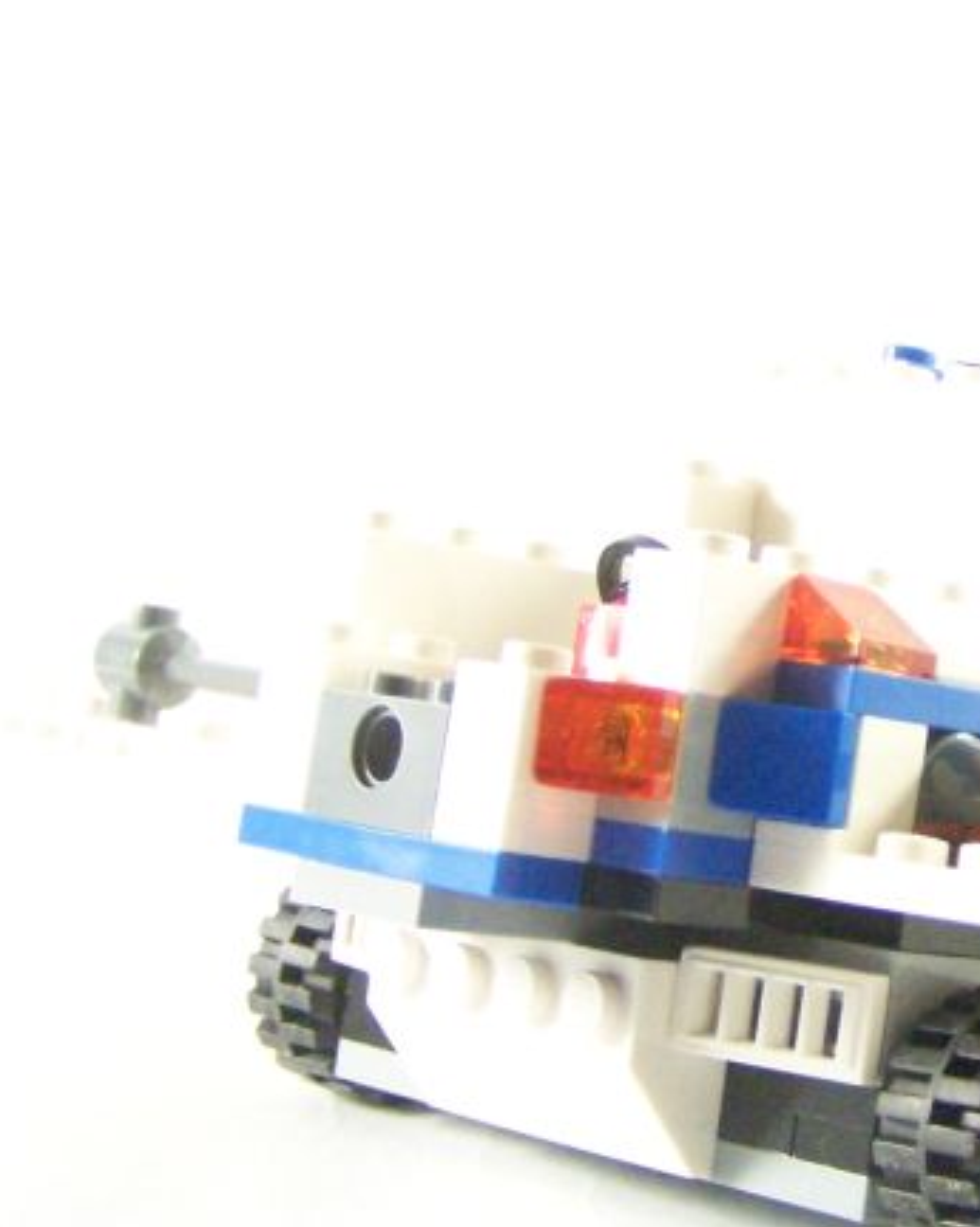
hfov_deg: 16.9
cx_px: 1071
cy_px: 528
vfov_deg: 21.7
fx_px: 3194
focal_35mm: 88
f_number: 3.2
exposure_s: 1/60
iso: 400
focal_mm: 6.3
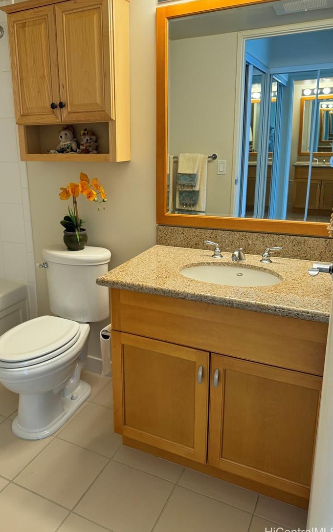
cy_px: 244
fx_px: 407
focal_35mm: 28
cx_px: 117
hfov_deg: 44.0
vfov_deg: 66.4
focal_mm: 6.76
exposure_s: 1/60
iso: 125
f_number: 1.78
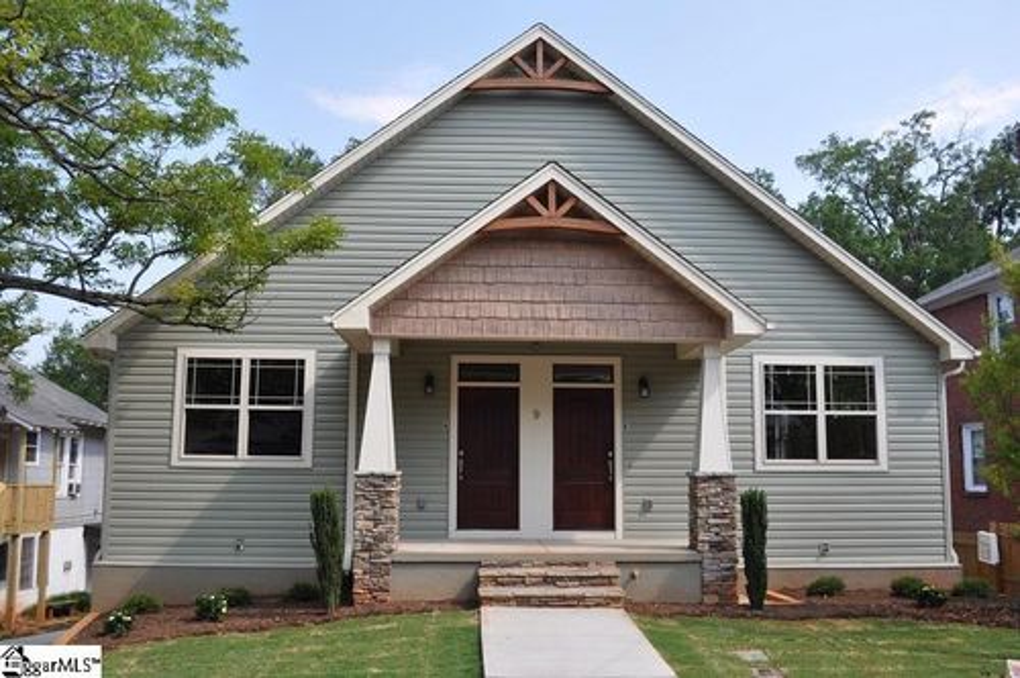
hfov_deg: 57.3
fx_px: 934
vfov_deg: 39.9
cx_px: 510
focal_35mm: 33
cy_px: 339
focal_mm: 22
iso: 200
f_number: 6.3
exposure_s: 1/160
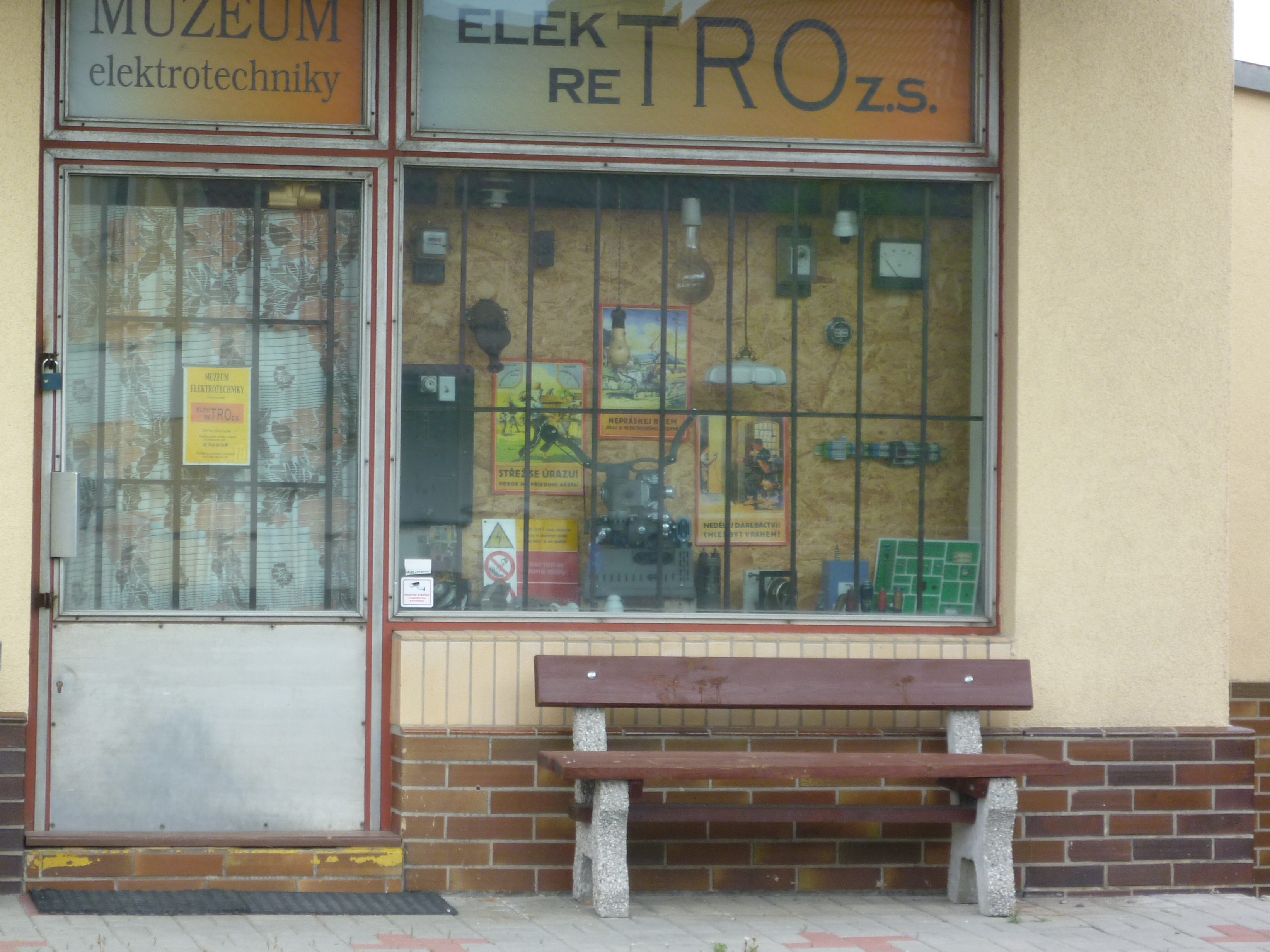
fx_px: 4512
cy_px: 426
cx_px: 519
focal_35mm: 123
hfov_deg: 16.0
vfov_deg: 12.0
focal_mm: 18
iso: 100
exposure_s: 1/80
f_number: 5.6
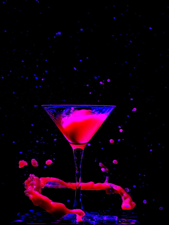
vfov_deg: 16.4
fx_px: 781
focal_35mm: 120
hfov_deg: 12.3
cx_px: 84
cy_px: 112
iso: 320
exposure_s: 1/200
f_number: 11
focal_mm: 60
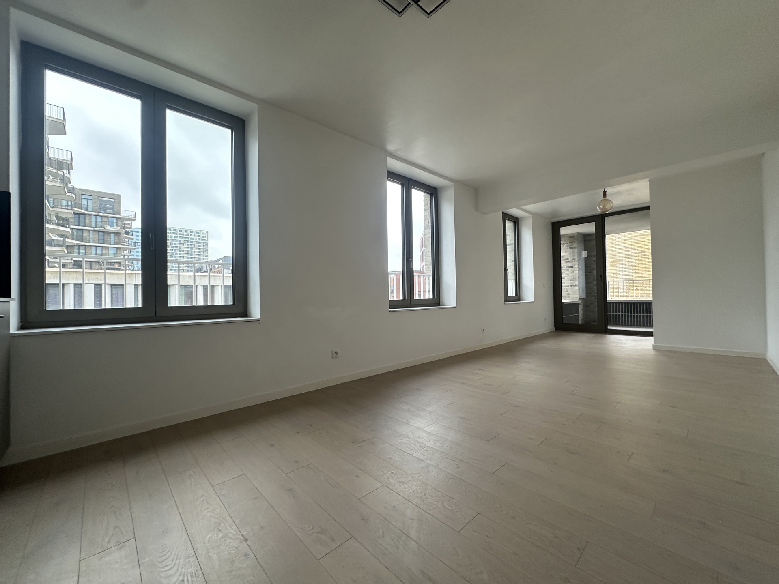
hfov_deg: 102.1
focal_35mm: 14
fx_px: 315
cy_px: 292
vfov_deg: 85.7
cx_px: 390
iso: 100
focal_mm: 2.22
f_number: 2.2
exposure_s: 1/99
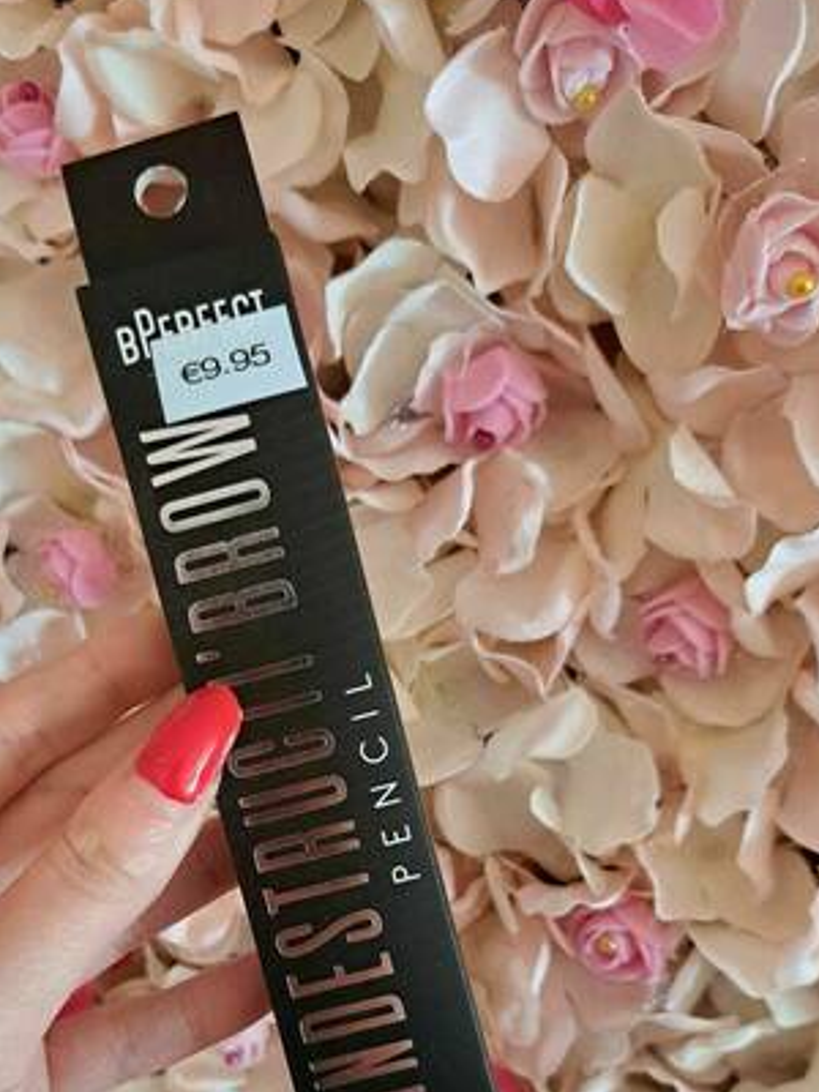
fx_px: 1136
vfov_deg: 49.8
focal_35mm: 36
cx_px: 262
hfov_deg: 39.1
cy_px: 781
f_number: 1.8
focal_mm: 5.23
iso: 500
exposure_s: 1/50
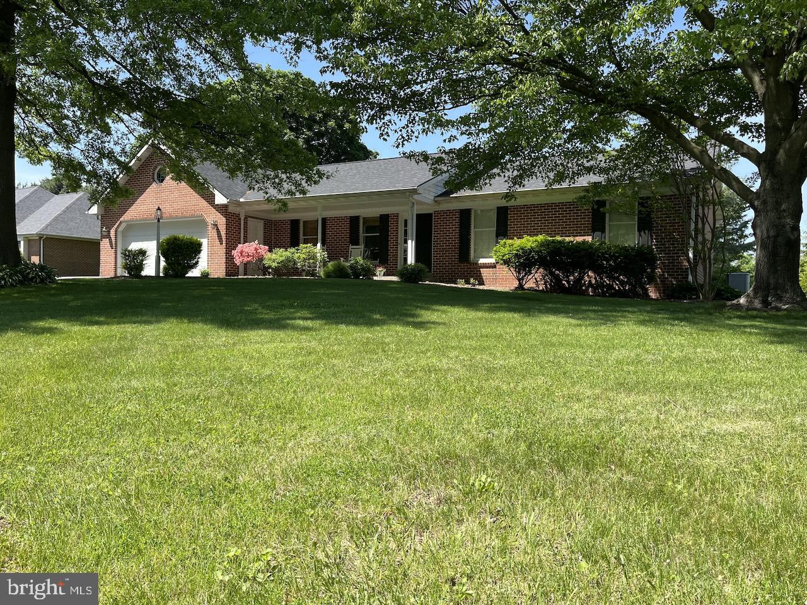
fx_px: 606
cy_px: 302
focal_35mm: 26
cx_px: 404
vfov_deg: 53.1
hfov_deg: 67.3
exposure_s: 1/1404
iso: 50
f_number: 1.6
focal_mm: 5.1
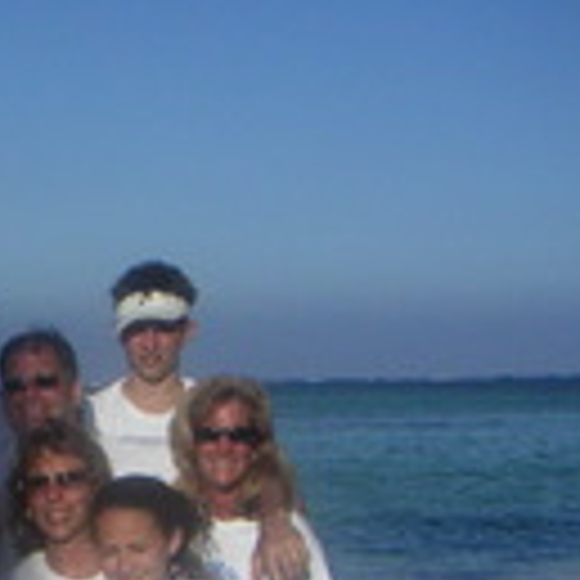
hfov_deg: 16.0
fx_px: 1934
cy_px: 510
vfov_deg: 16.8
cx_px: -227
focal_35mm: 102
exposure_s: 1/1000
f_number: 6.7
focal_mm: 6
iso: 125
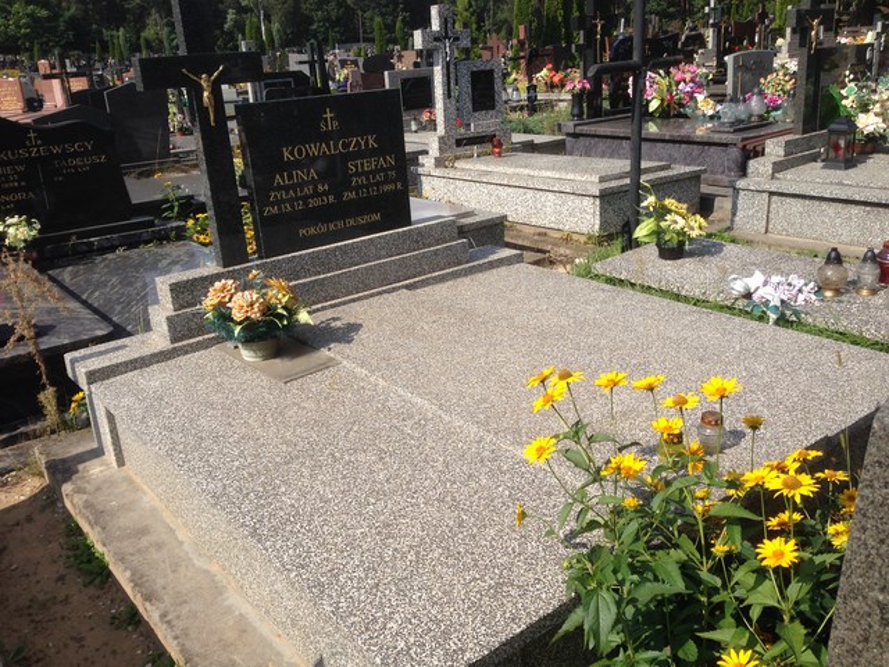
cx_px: 444
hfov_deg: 55.4
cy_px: 334
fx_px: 847
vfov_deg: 42.9
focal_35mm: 33
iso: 50
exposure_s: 1/1748
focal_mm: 4.12
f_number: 2.4
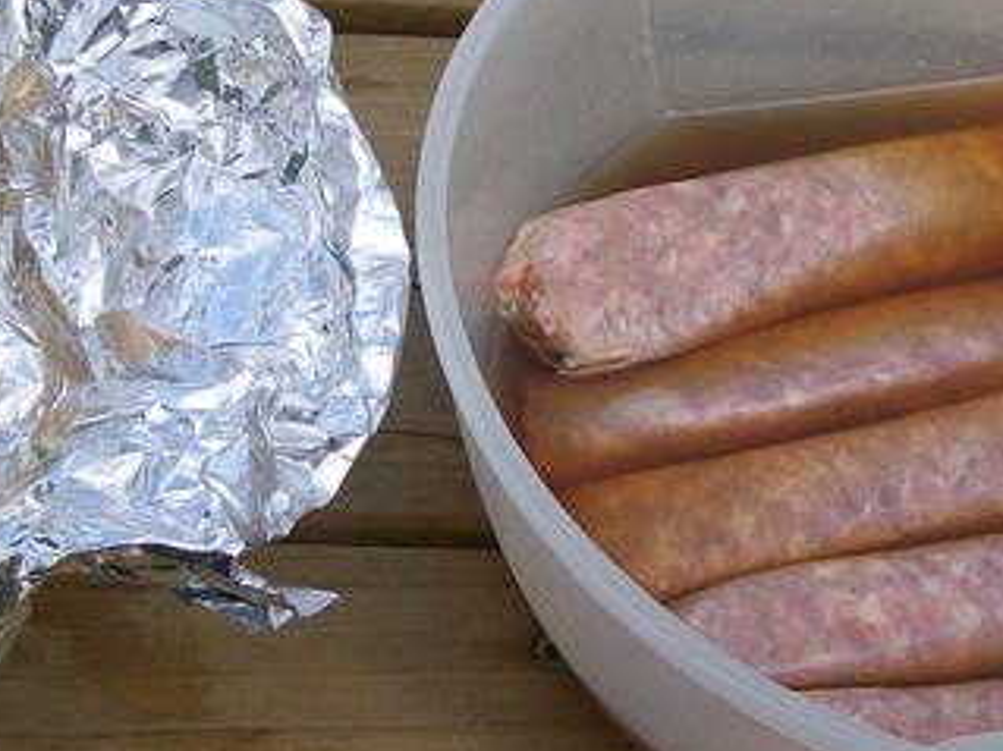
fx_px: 2781
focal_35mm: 96
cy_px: 467
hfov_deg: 20.4
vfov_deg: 15.4
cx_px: 409
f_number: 2.7
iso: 64
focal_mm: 6.1
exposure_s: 1/640
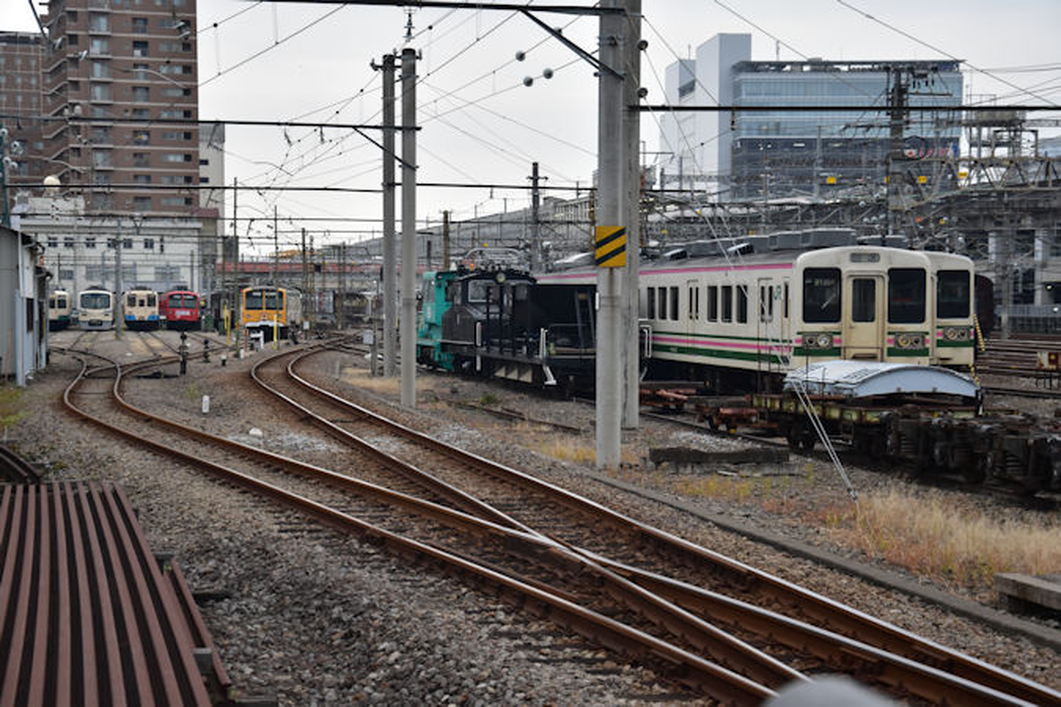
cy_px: 354
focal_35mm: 78
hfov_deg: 26.0
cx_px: 530
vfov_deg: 17.5
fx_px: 2299
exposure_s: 1/125
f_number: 5.6
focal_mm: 52
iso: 800
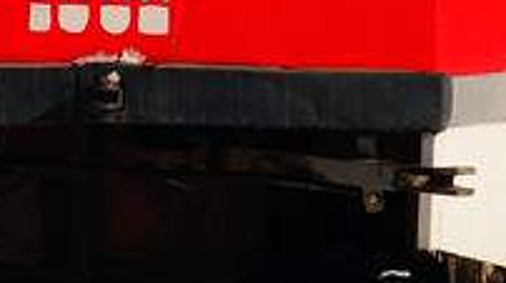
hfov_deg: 5.1
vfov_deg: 2.8
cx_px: 266
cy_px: -388
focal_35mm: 424
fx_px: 5681
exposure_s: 1/500
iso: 125
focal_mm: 25.32
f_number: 9
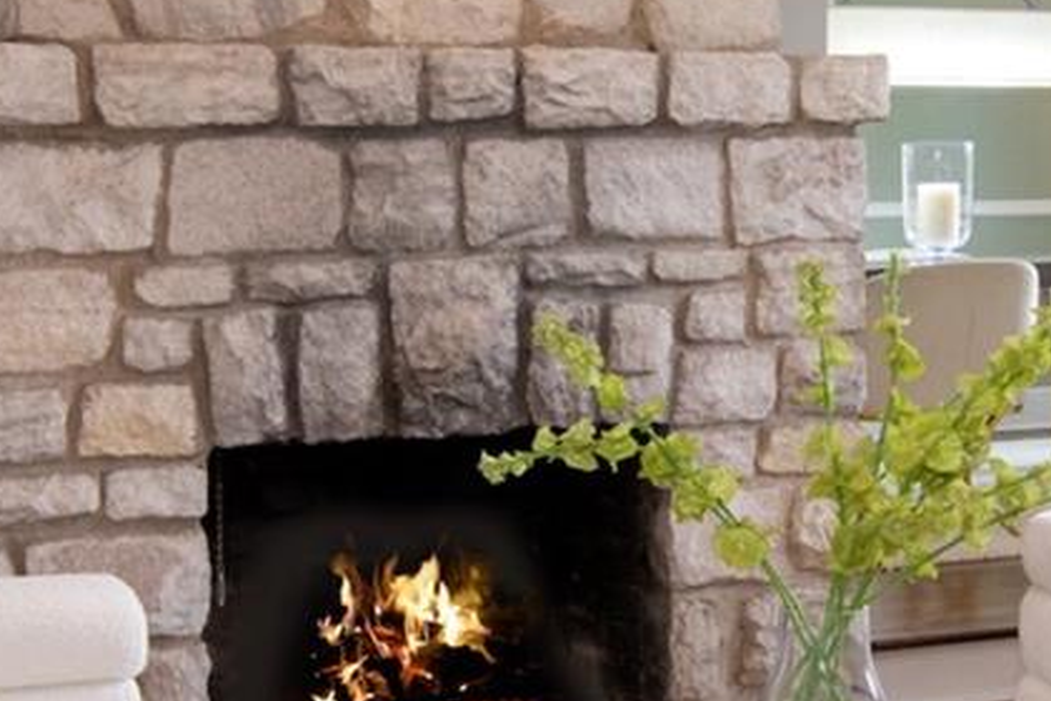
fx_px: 2348
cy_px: 310
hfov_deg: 25.1
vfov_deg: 17.0
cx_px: 703
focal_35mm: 80
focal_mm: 11
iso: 640
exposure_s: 1/40
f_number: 8
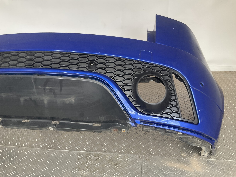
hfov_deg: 61.7
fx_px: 198
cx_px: 118
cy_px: 88
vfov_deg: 48.2
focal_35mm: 29
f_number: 1.8
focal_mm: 3
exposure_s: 1/60
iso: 40
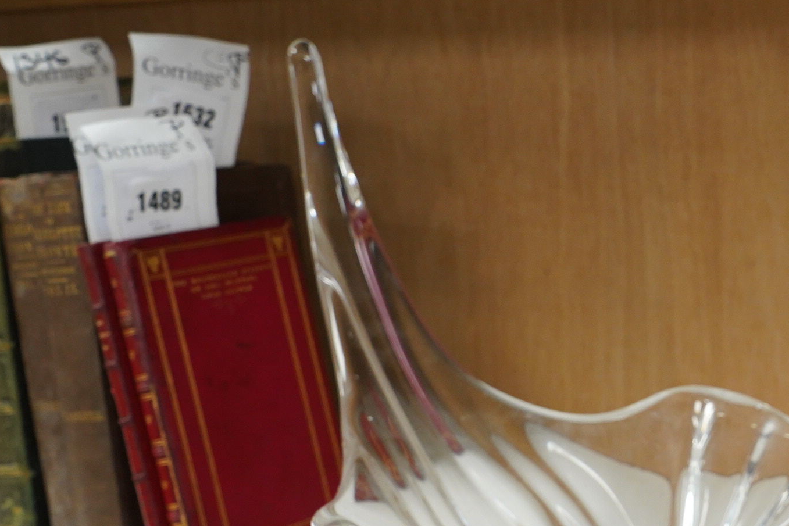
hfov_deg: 31.0
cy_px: 296
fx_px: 1359
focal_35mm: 62
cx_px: 695
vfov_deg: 21.9
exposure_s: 1/100
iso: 2500
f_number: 8
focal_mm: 28
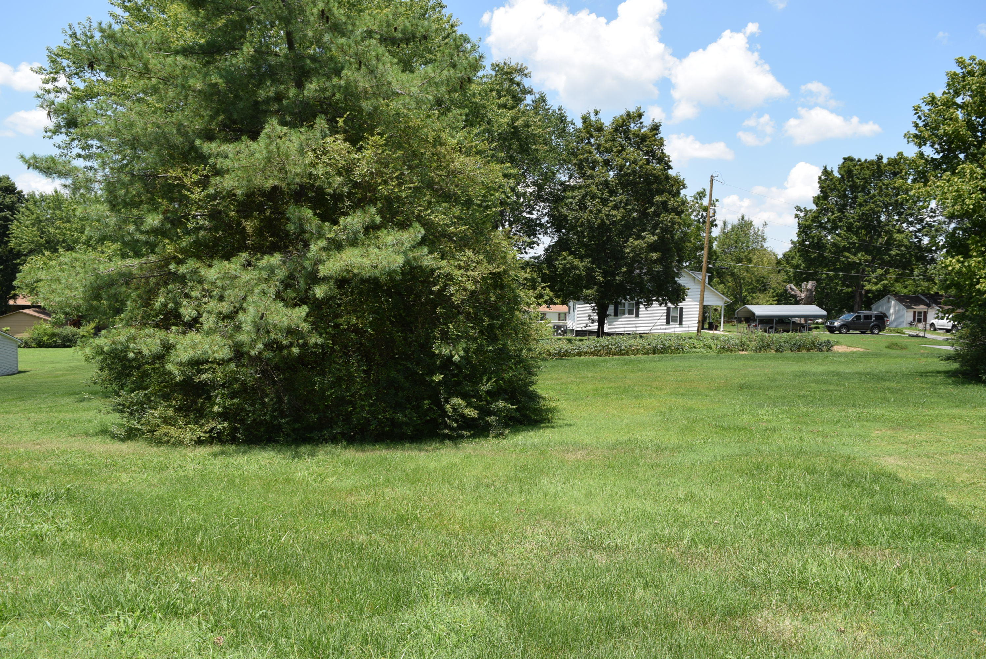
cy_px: 330
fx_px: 740
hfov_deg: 67.3
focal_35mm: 27
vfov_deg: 48.0
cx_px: 493
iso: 100
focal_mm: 18
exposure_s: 1/200
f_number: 8
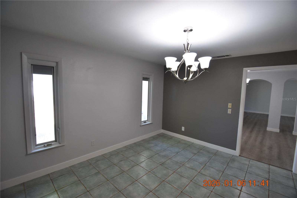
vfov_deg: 77.3
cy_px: 99
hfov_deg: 100.4
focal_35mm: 15
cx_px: 148
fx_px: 124
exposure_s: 1/180
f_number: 3.5
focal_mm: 10
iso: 800
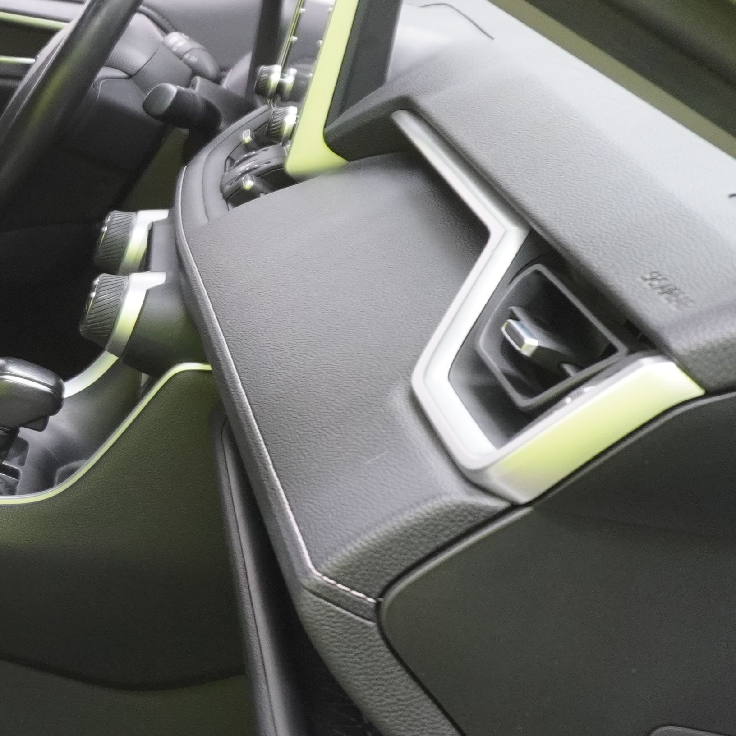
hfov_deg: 18.1
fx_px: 1804
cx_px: -603
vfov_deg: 23.0
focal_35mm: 75
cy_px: 313
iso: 1000
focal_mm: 16
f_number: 4.5
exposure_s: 1/20
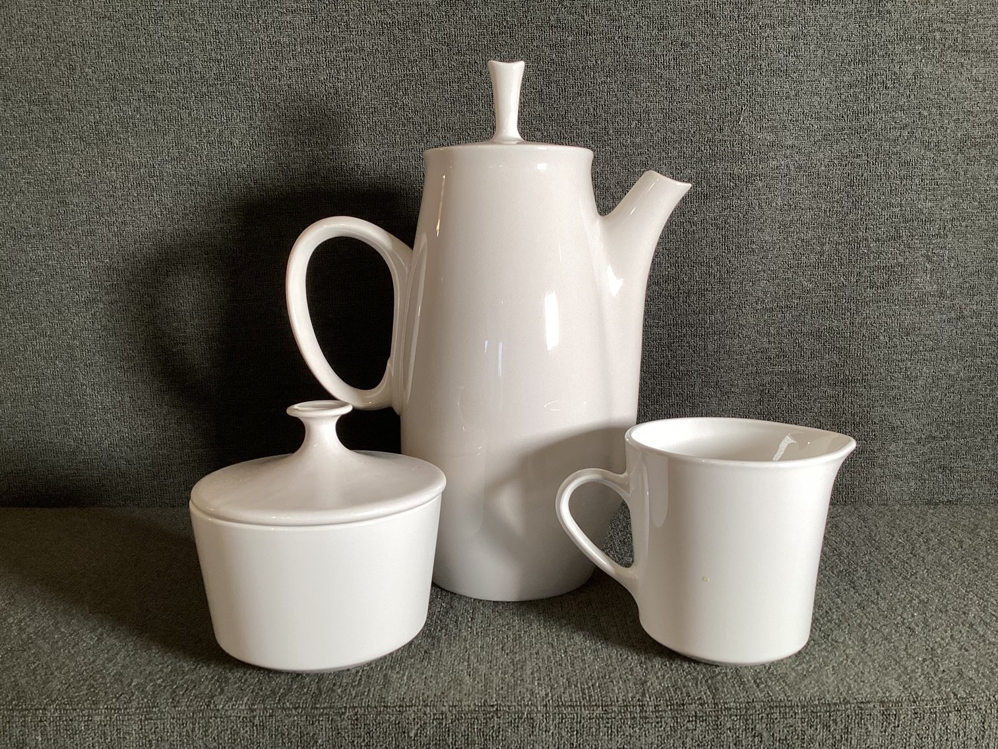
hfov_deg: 58.3
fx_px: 894
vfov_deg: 45.4
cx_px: 499
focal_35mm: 31
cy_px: 374
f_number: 2.4
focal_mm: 3.3
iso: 64
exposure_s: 1/60
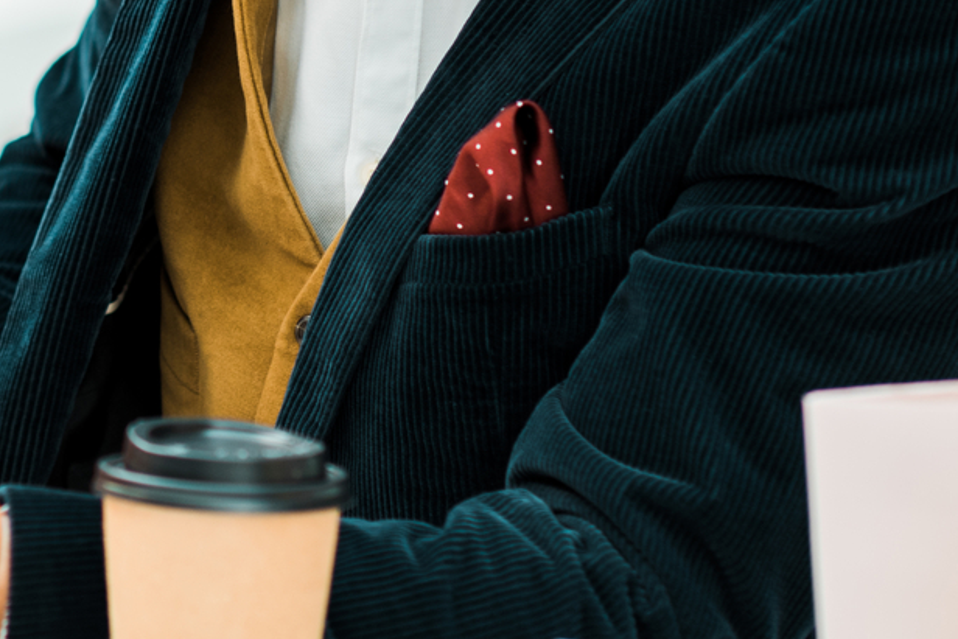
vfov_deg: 5.0
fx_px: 7346
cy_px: -82
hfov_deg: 7.4
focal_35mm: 276
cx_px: -106
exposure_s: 1/250
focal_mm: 85
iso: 125
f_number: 2.2
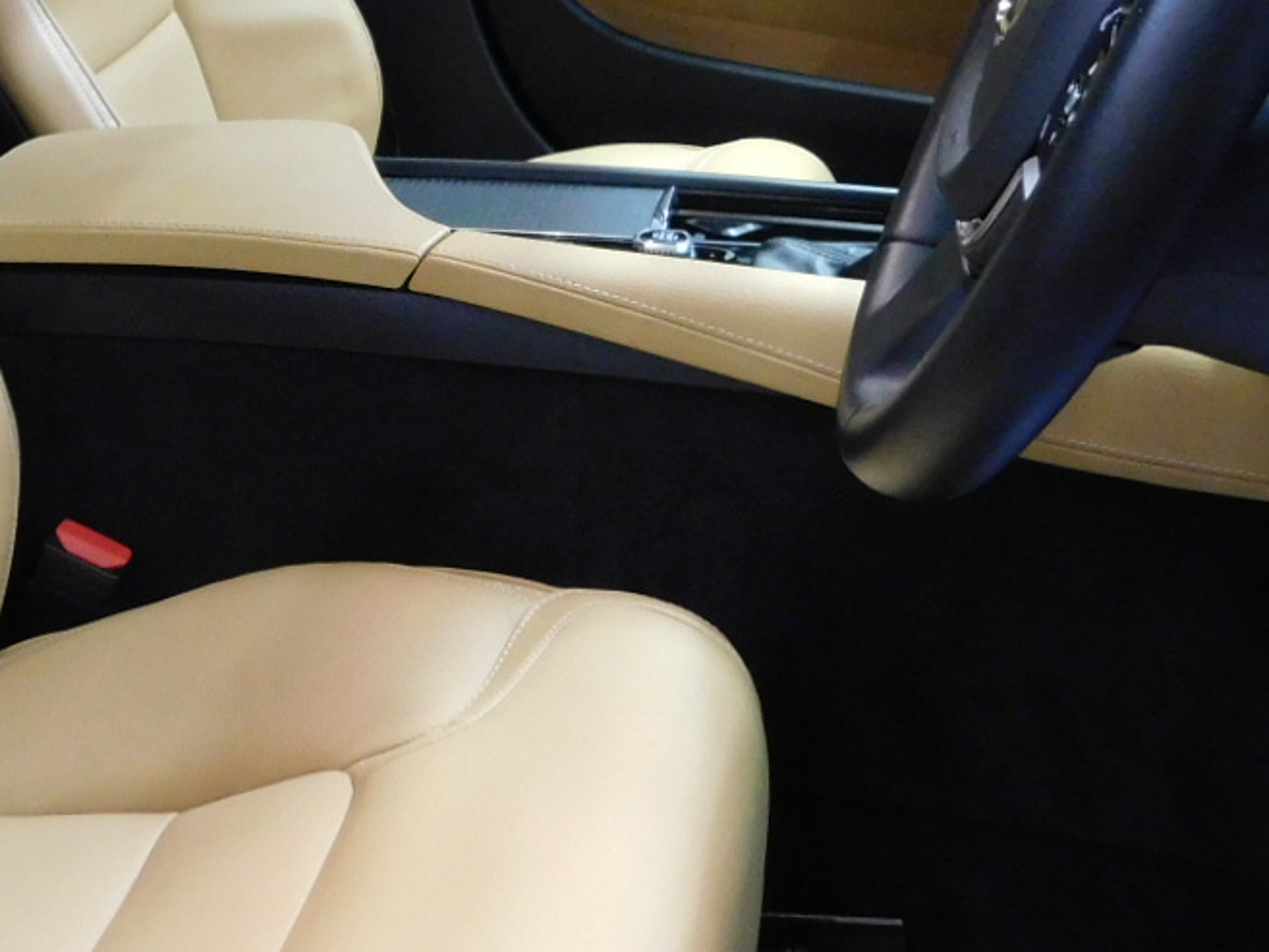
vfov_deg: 25.9
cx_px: 265
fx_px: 2053
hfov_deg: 33.4
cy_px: 288
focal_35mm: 56
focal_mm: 4
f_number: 3
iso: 500
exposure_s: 1/8
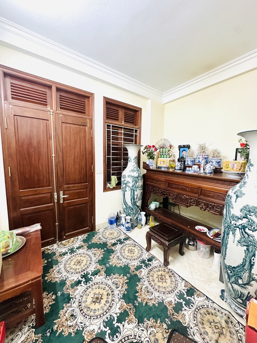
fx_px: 139
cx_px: 128
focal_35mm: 14
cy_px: 172
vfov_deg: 102.1
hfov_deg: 85.7
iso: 250
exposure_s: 1/50
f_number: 2.2
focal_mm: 2.22
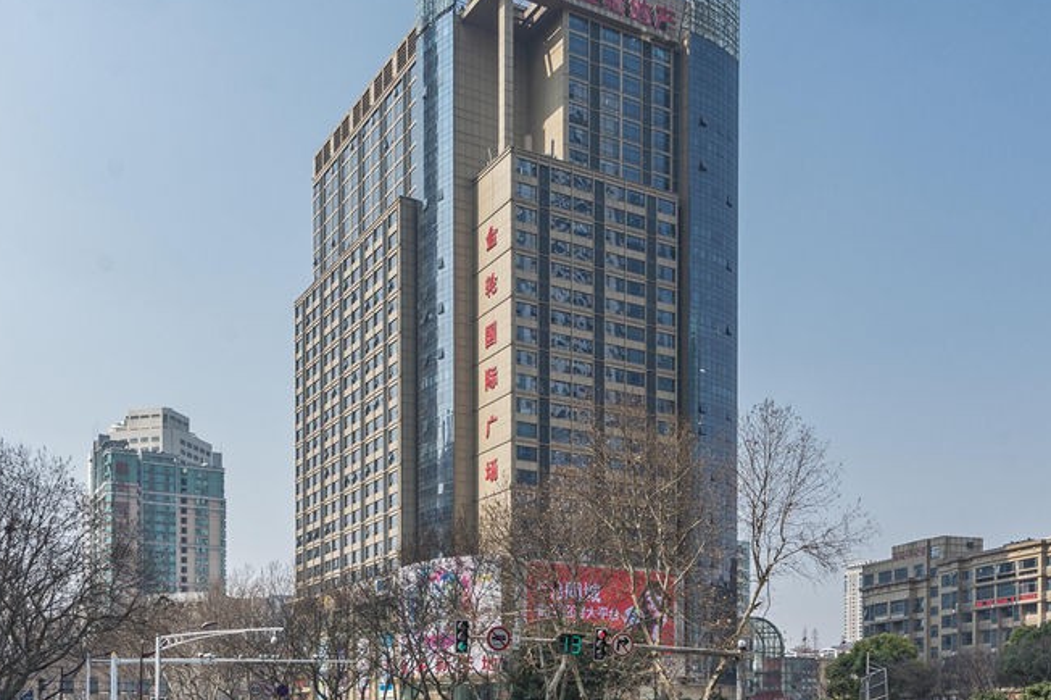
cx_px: 492
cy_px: 330
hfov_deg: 67.3
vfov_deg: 47.9
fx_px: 788
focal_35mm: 27
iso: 125
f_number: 8
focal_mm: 22
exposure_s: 1/320
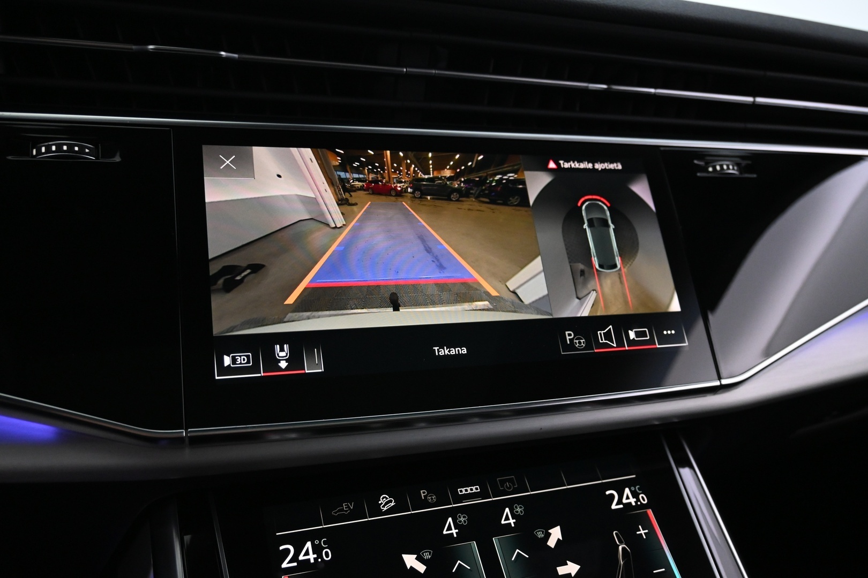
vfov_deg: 42.6
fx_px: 741
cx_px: 434
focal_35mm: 31
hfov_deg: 60.7
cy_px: 289
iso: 2000
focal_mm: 20.5
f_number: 3.8
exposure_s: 1/30
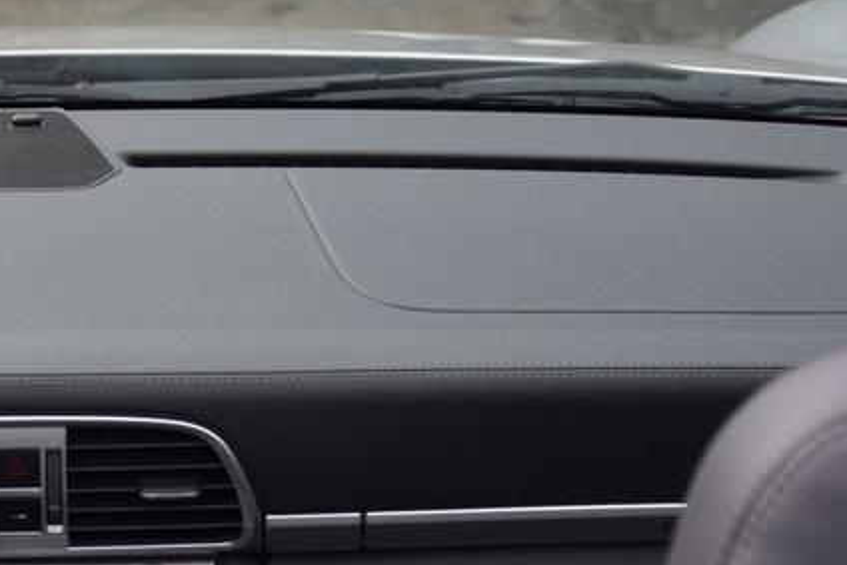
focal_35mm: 210
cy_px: 565
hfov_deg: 9.7
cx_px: -32
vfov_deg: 6.5
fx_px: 4942
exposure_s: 1/400
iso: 400
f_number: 5
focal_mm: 58
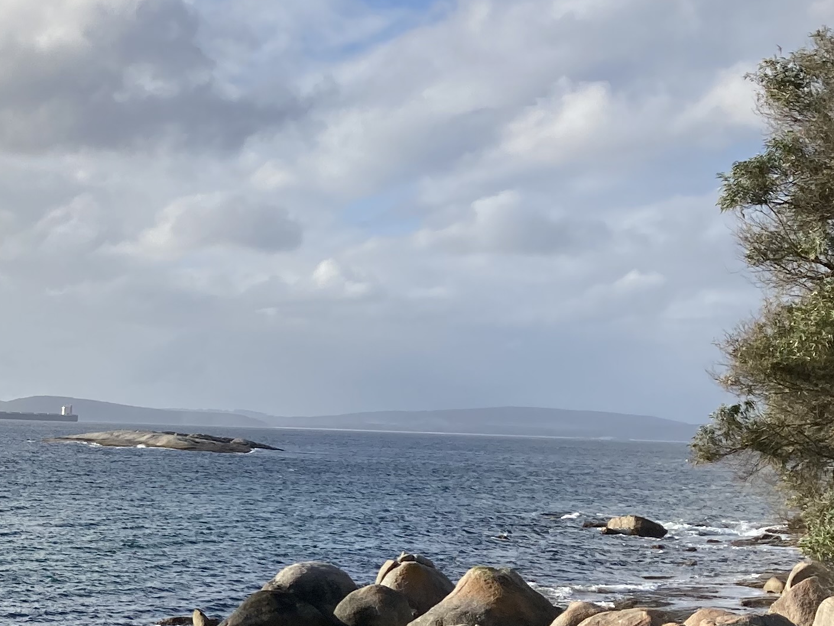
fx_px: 1927
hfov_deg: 23.3
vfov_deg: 18.3
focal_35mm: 80
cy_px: 469
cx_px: -17
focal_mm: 3.99
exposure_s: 1/3205
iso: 20
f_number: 1.8
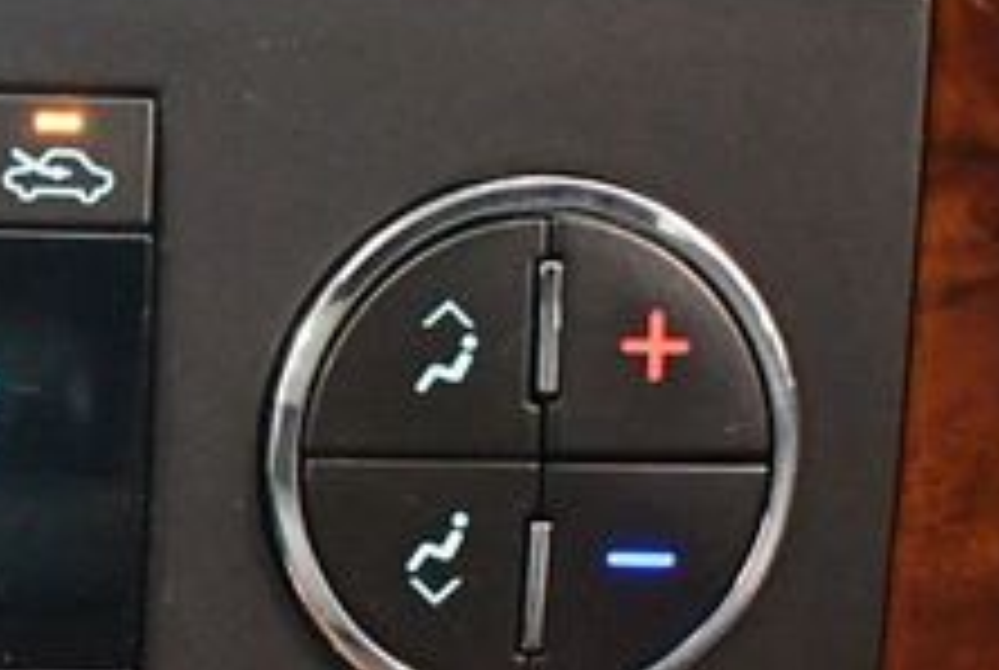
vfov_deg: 9.1
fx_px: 4171
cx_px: -320
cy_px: 632
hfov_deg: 13.2
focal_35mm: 150
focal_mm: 26
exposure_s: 1/60
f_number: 4
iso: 11400
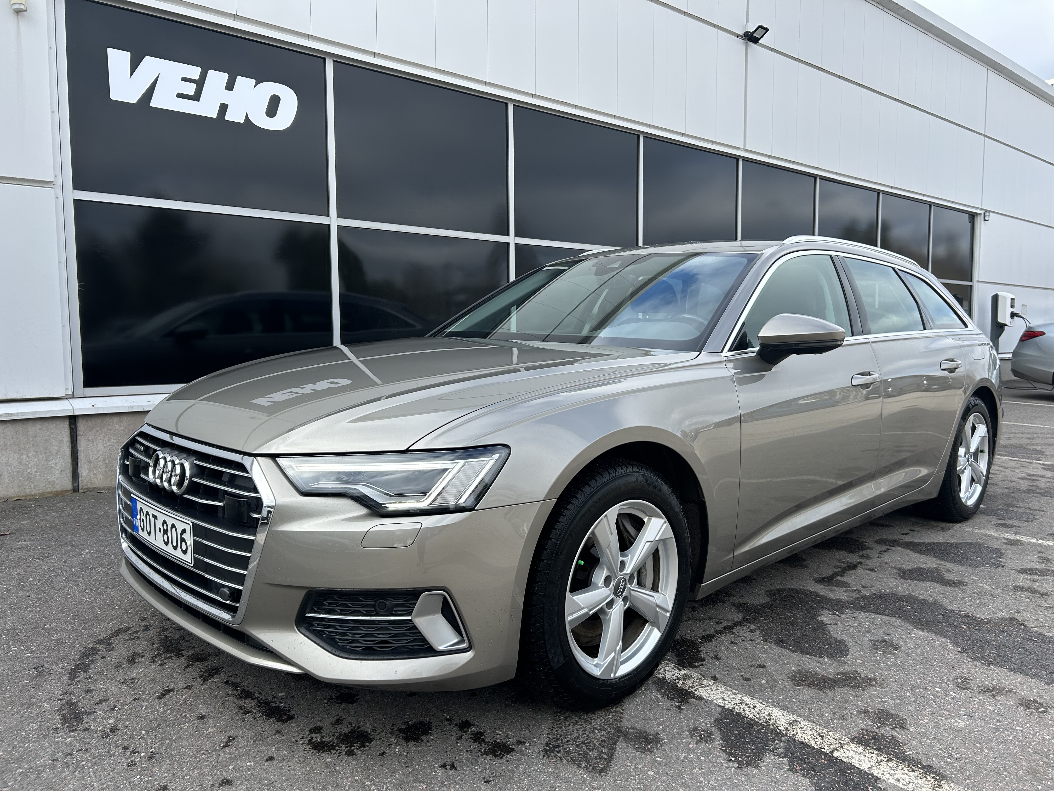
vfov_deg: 53.1
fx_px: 792
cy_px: 396
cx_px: 527
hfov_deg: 67.3
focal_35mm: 26
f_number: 1.5
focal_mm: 5.7
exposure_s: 1/1209
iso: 50
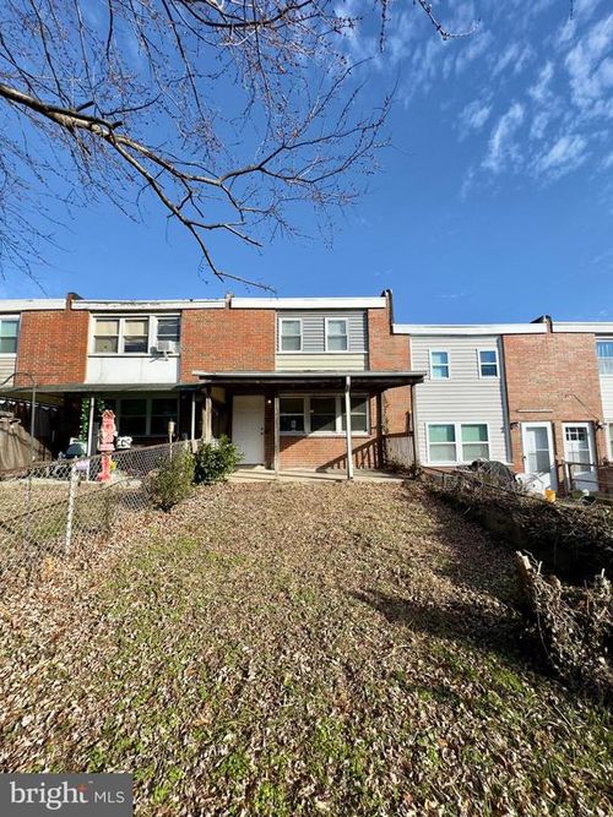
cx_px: 306
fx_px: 331
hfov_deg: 85.7
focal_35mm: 14
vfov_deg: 102.1
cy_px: 408
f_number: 2.2
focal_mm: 2.22
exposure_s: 1/1370
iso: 50
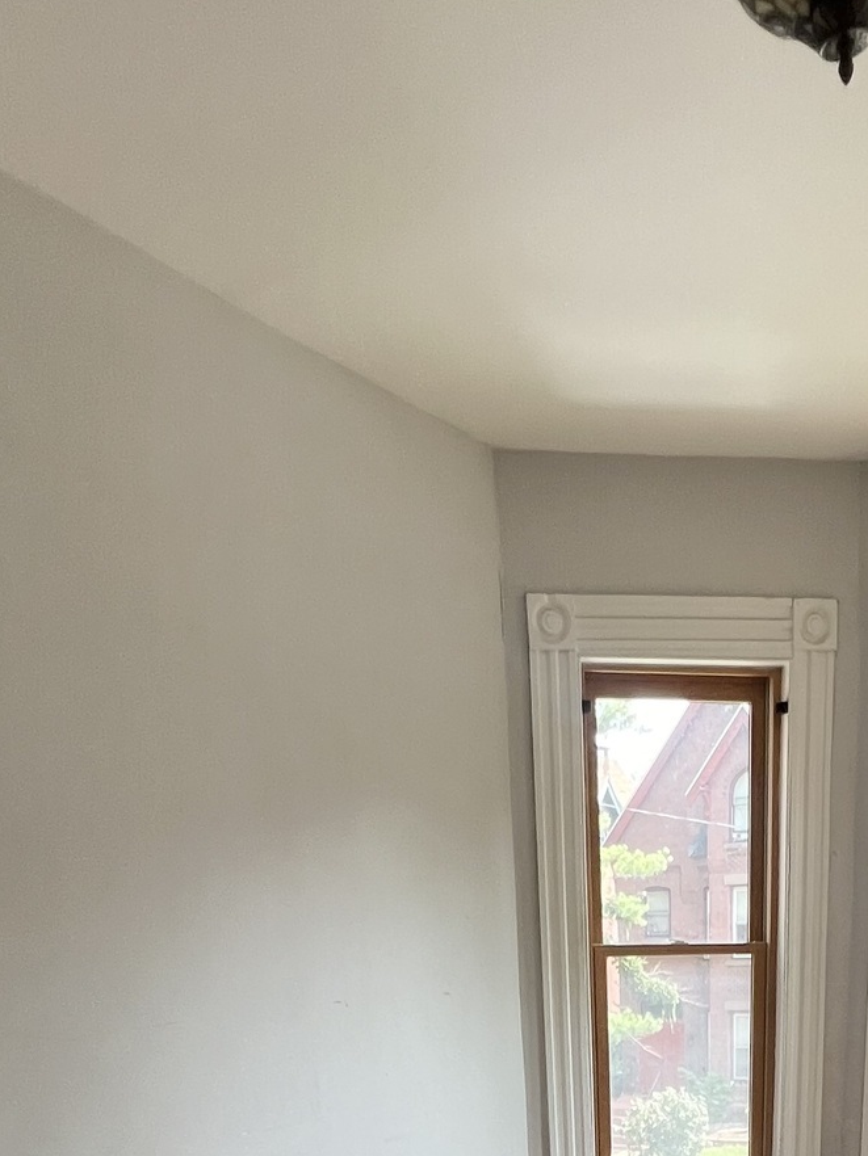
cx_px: 649
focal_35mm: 34
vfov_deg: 39.2
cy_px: 1388
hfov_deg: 40.6
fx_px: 1136
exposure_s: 1/99
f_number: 1.8
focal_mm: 1.57
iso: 40
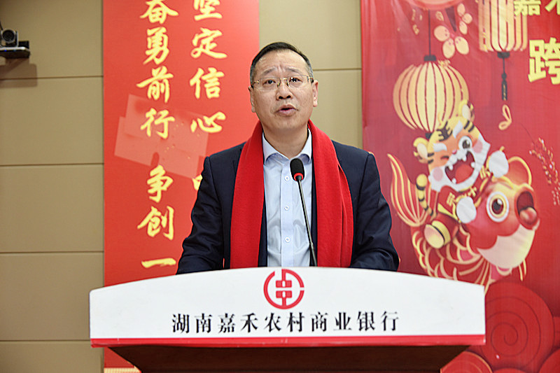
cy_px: 186
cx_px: 280
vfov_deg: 26.0
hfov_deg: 38.2
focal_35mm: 52
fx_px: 809
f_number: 4
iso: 250
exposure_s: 1/25
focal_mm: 52
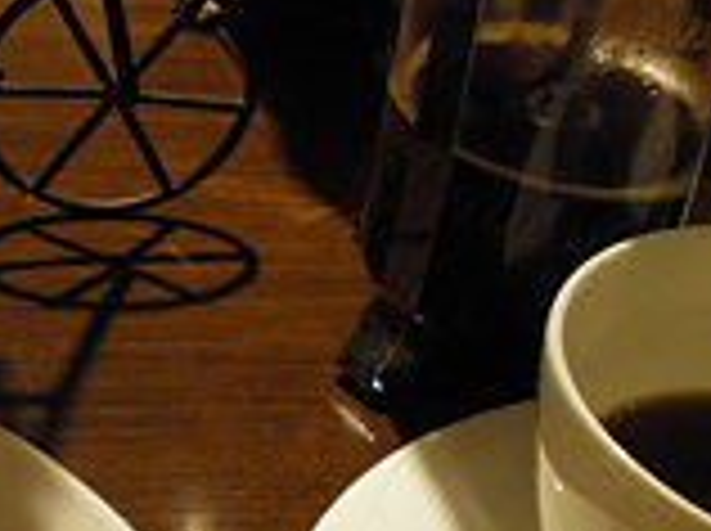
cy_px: 675
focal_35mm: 103
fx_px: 2112
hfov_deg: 18.4
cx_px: -74
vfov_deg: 13.8
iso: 400
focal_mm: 6.3
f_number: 3.5
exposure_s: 1/50
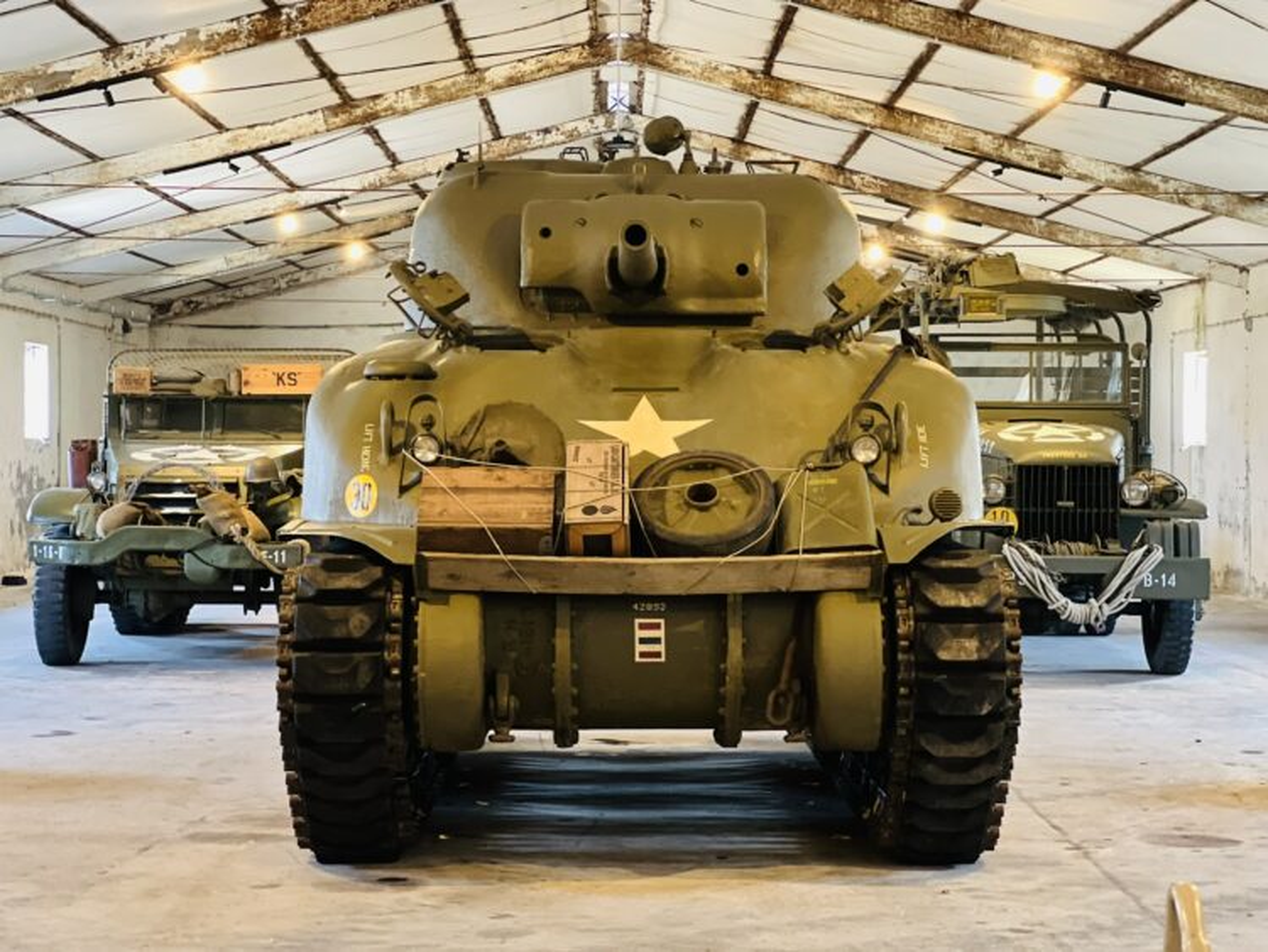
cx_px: 634
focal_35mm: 77
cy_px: 476
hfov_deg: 25.3
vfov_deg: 19.1
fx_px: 2821
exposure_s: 1/14
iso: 400
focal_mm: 9
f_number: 2.8
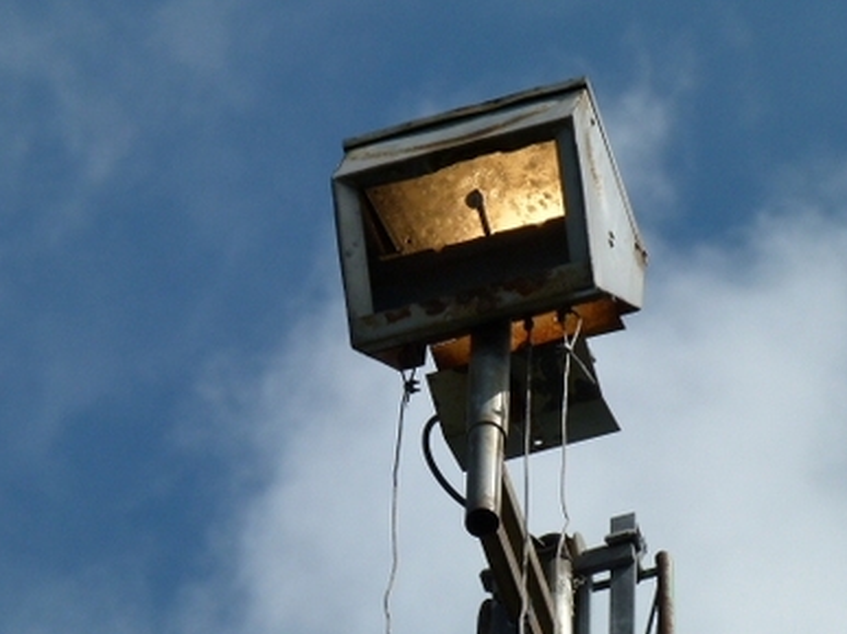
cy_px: 367
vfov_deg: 2.7
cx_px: 341
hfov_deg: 3.6
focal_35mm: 546
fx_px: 13356
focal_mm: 63.4
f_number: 4.1
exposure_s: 1/1000
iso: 100
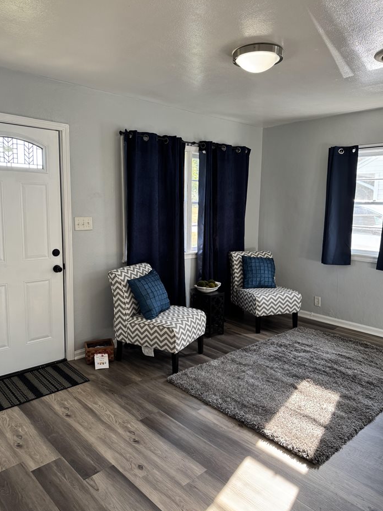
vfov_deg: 69.4
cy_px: 252
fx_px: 369
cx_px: 189
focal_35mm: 25
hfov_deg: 54.9
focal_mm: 6.76
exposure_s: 1/121
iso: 200
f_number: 1.78
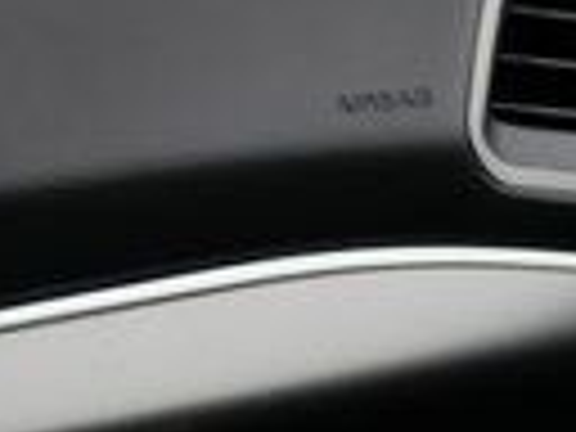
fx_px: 3195
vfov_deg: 7.3
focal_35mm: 192
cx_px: -558
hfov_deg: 9.6
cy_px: 954
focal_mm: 12
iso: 200
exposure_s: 1/100
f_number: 3.5
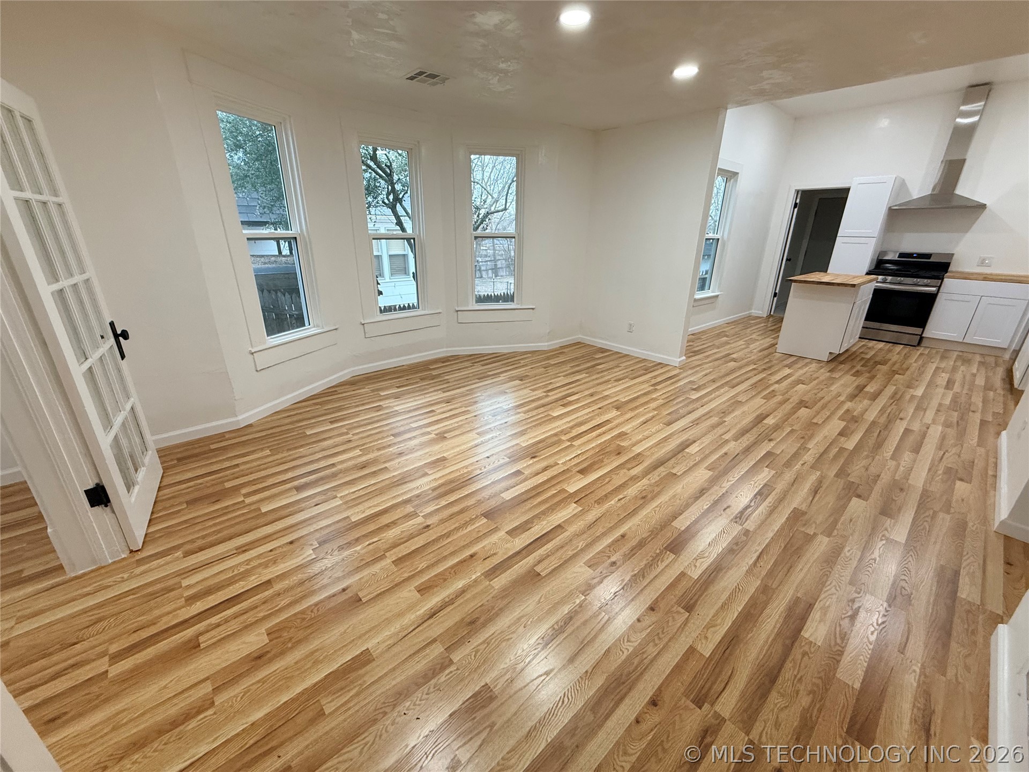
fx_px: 416
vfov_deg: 85.7
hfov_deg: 102.1
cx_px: 514
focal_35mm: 14
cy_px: 386
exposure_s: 1/120
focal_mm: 2.22
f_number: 2.2
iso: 250
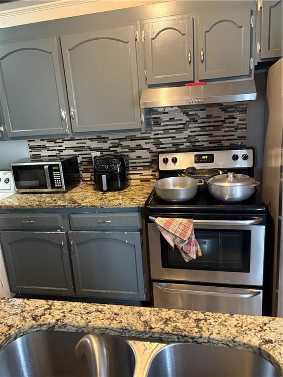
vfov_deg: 67.3
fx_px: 283
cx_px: 142
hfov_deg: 53.1
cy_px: 188
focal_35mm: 26
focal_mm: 5.96
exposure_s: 1/30
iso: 500
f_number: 1.6
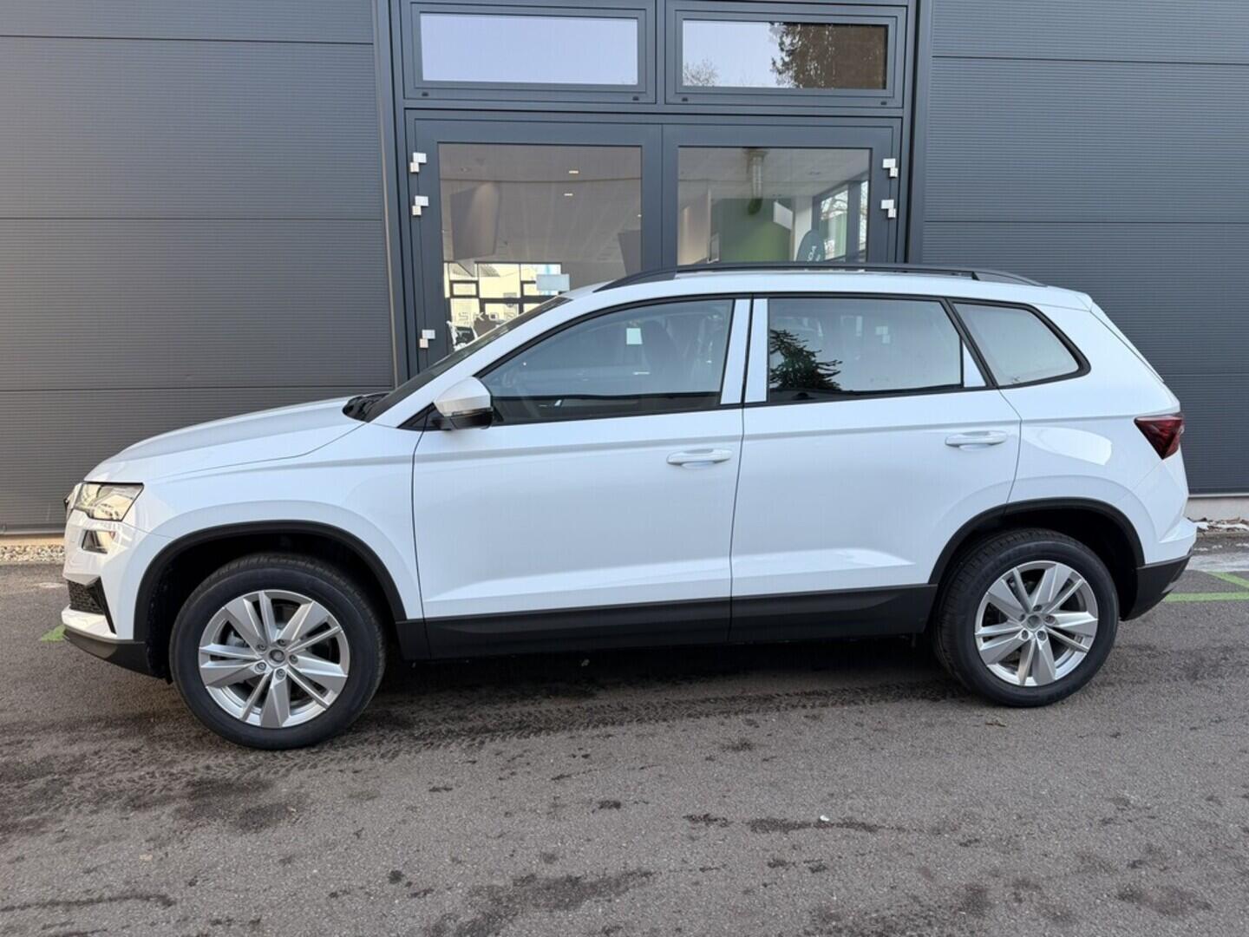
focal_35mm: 24
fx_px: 866
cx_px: 624
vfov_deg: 56.8
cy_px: 468
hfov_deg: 71.6
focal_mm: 6.76
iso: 80
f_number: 1.78
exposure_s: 1/643
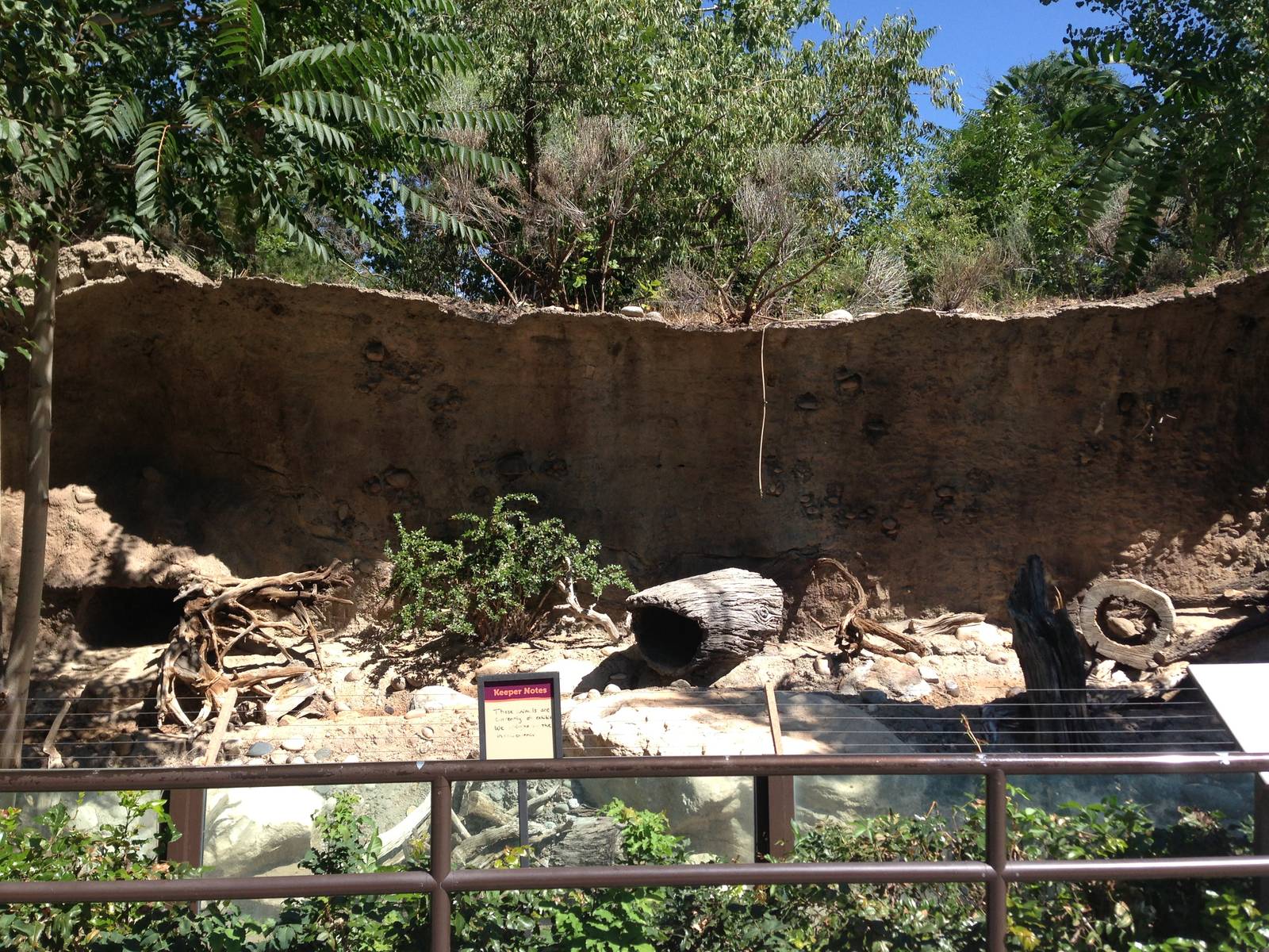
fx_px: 1210
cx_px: 634
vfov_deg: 42.9
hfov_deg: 55.4
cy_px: 476
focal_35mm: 33
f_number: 2.4
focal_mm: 4.13
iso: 50
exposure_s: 1/786
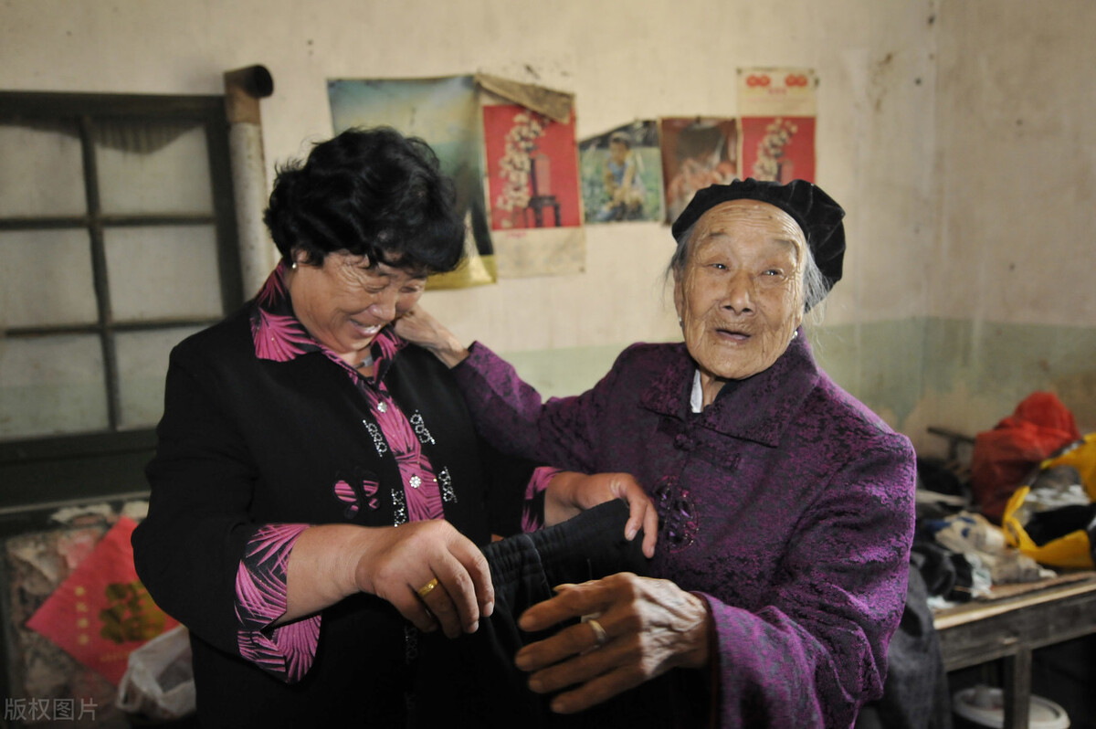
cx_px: 548
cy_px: 364
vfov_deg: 50.3
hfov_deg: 70.5
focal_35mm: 26
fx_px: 776
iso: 1000
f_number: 2.8
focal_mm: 17
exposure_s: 1/60
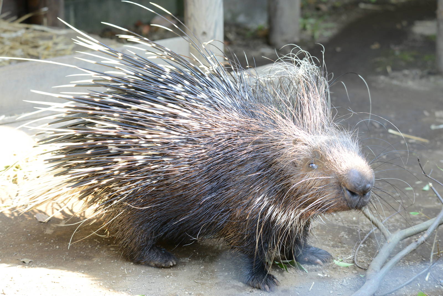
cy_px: 148
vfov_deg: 9.2
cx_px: 222
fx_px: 1846
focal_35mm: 150
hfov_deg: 13.7
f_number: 5.6
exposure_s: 1/125
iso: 1000
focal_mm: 150
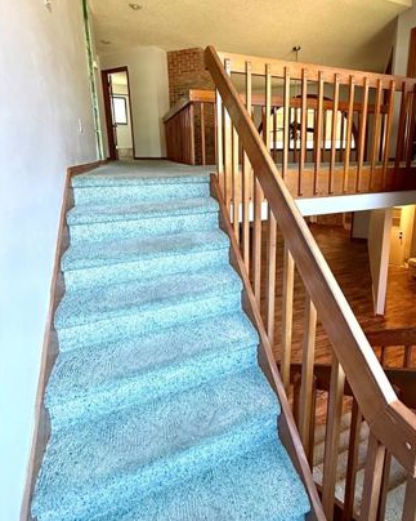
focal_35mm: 18
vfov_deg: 85.4
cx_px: 251
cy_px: 210
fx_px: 277
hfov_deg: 73.0
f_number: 2.2
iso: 320
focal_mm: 2.22
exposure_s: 1/99
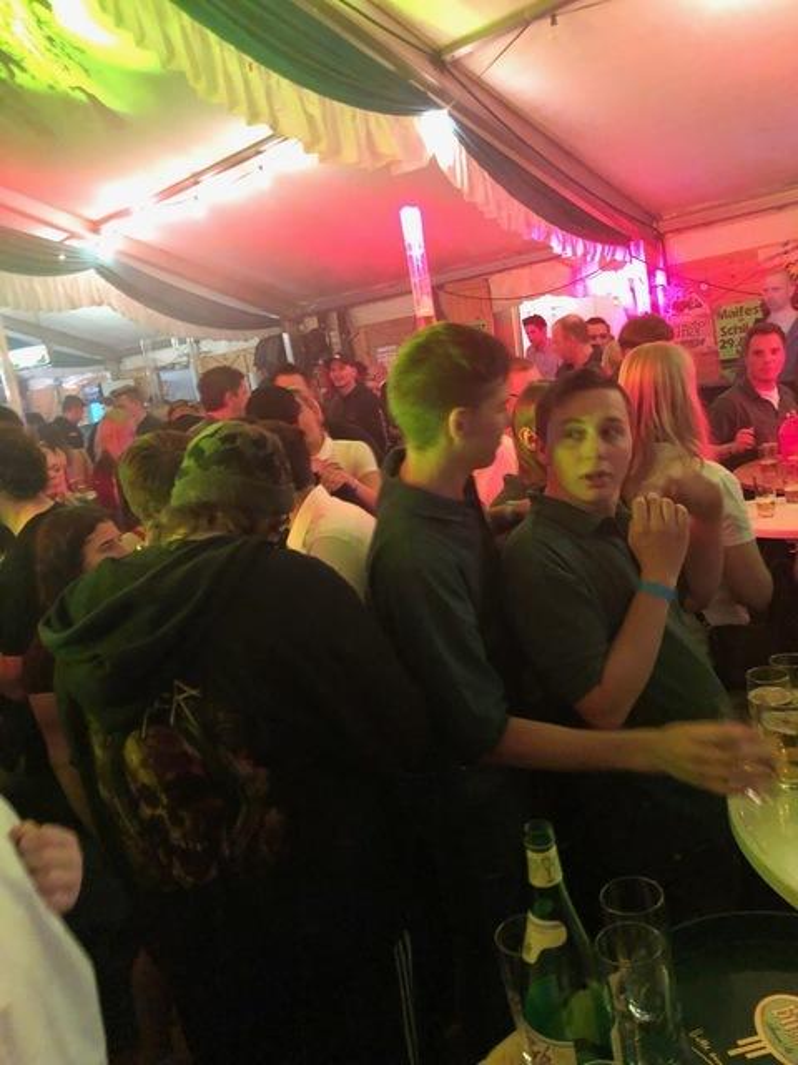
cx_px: 399
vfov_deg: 63.4
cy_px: 532
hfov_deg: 49.7
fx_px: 861
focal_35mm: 28
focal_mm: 3.99
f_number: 1.8
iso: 125
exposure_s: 1/4
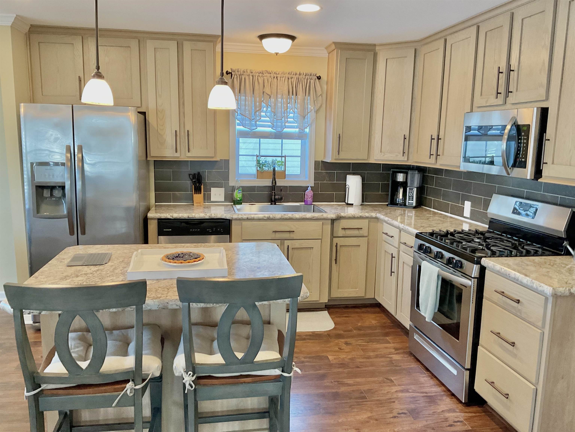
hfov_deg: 61.7
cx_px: 288
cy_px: 216
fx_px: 482
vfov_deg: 48.2
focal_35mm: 29
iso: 100
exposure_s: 1/60
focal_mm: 3
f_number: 1.8
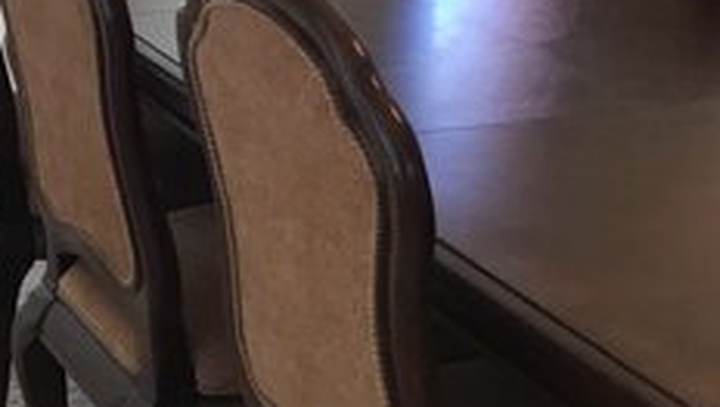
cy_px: -143
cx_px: 127
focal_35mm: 93
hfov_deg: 22.5
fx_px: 1777
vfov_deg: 12.6
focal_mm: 3.3
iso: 32
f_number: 2.4
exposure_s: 1/30
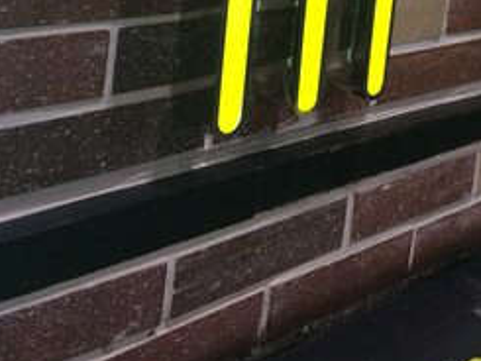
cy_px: -49
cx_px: 385
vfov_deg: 19.7
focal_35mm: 71
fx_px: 987
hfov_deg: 26.9
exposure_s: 1/33
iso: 40
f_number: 2.2
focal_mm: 4.15
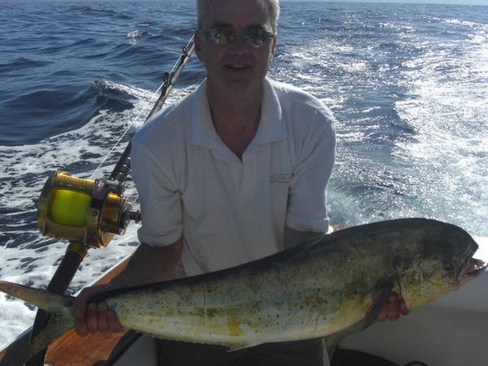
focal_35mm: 46
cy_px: 183
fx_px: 648
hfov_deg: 41.3
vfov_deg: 31.5
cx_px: 244
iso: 80
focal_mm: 9.5
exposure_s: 1/320
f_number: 8.8
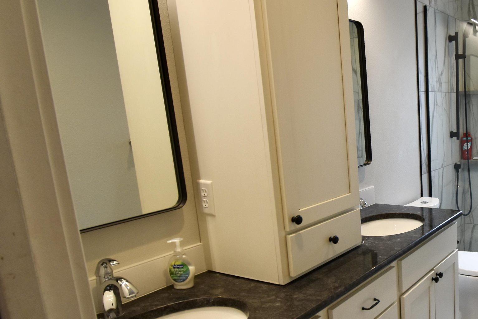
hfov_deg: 56.0
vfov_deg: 43.4
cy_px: 194
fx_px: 398
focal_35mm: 30
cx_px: 404
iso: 400
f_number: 6.3
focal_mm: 10
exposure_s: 1/60
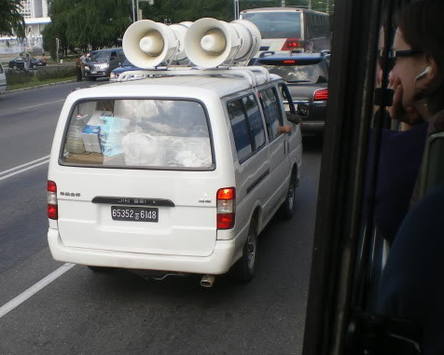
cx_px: 114
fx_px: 775
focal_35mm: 59
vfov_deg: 25.8
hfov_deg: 31.4
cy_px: 140
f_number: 4.6
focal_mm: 6.3
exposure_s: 1/200
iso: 50
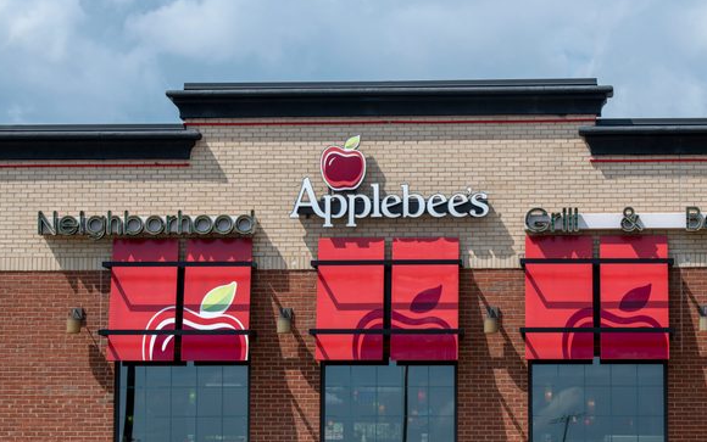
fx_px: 2255
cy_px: 253
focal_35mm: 117
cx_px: 384
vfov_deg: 11.2
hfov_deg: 17.8
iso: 160
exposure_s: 1/400
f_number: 10
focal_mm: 98
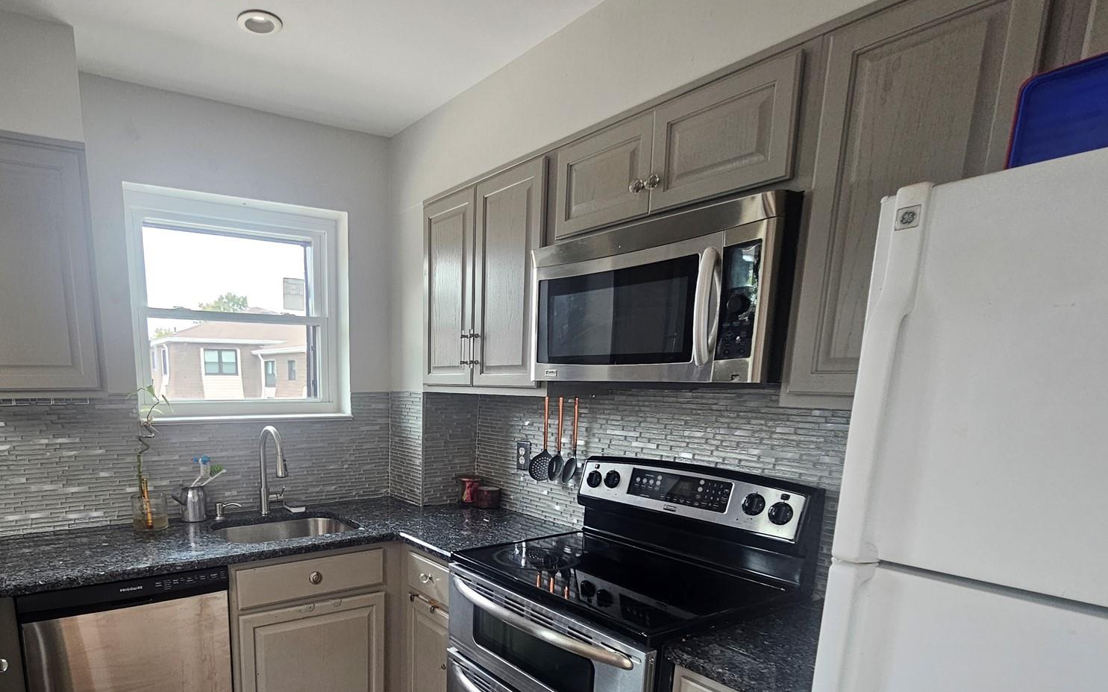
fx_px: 574
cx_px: 406
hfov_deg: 86.0
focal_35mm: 19
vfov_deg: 59.7
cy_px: 498
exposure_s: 1/60
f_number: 2.2
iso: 125
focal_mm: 2.2
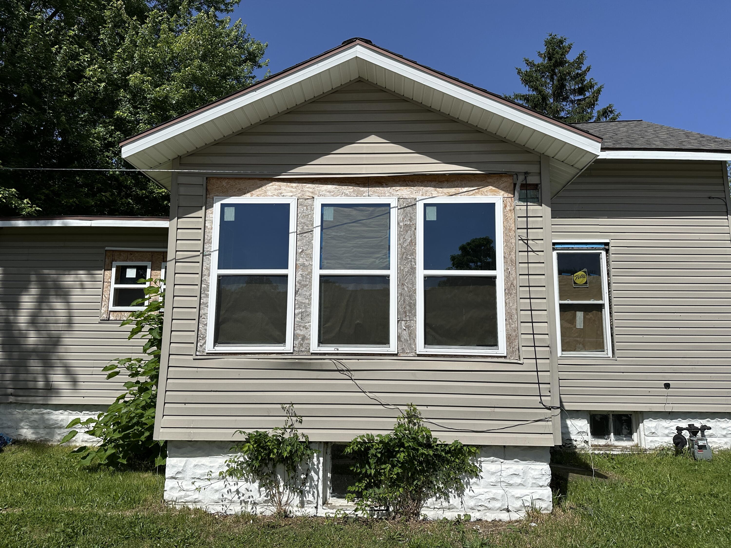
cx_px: 366
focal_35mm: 24
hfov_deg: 71.6
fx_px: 507
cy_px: 274
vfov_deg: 56.8
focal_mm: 6.86
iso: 80
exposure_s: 1/8197
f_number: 1.78
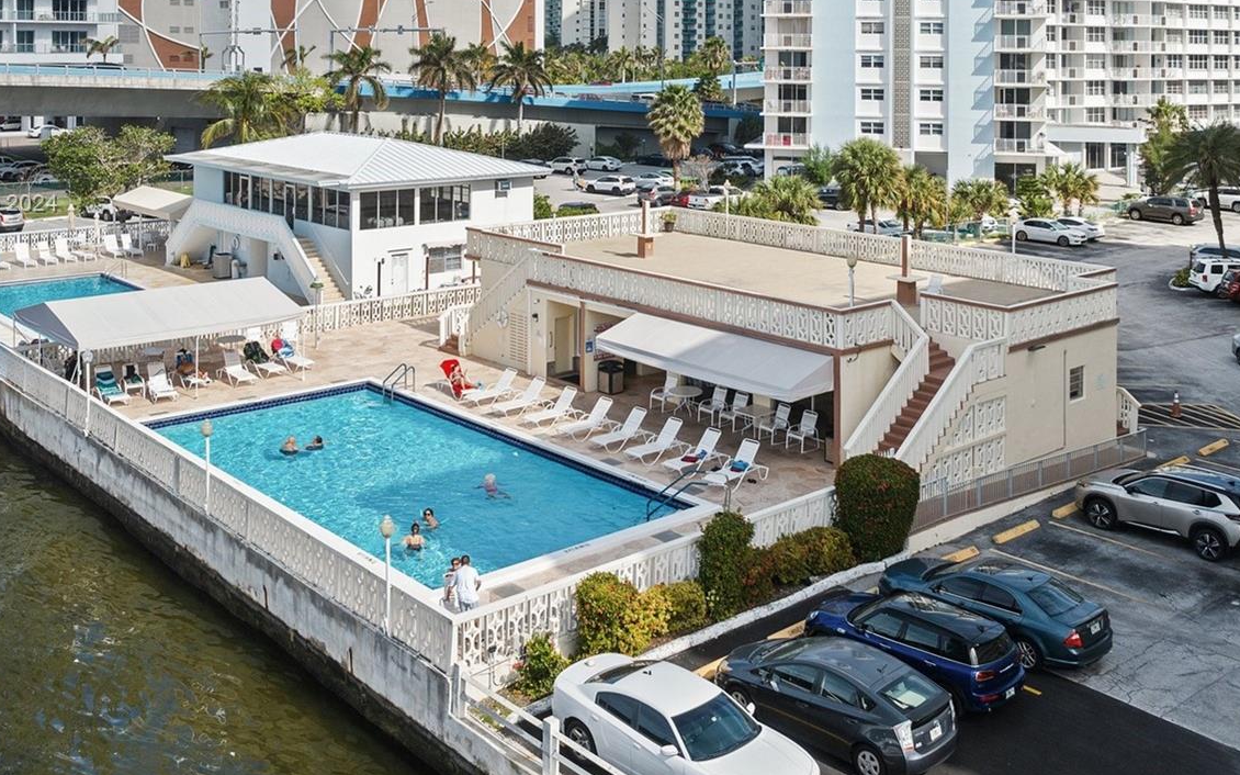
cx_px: 585
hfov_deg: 54.0
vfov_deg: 34.7
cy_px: 206
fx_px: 1216
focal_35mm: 36
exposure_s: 1/2000
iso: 120
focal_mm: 12.29
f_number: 2.8
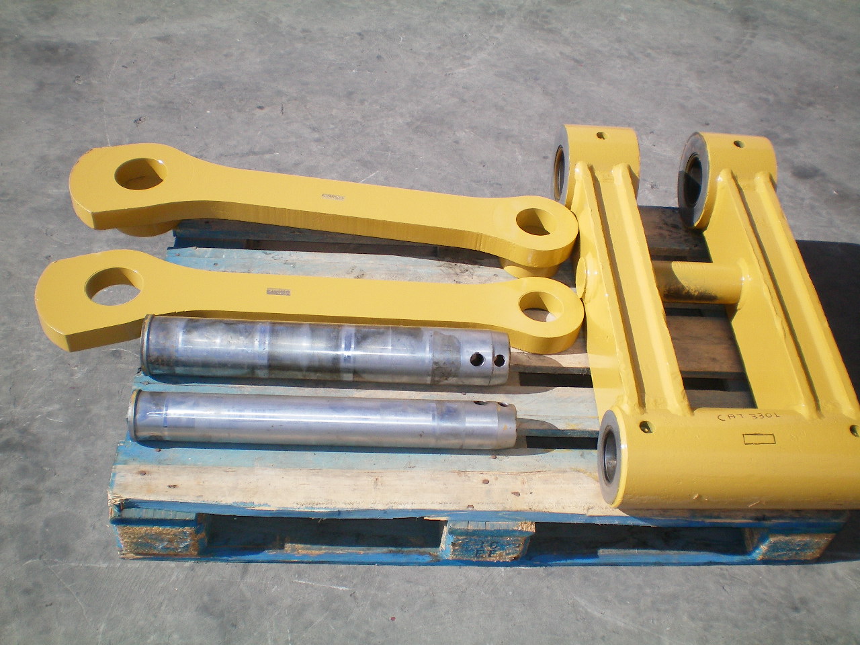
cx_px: 430
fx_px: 944
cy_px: 322
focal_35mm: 38
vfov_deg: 37.7
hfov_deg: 49.0
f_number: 4.6
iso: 64
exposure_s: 1/500
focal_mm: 6.3
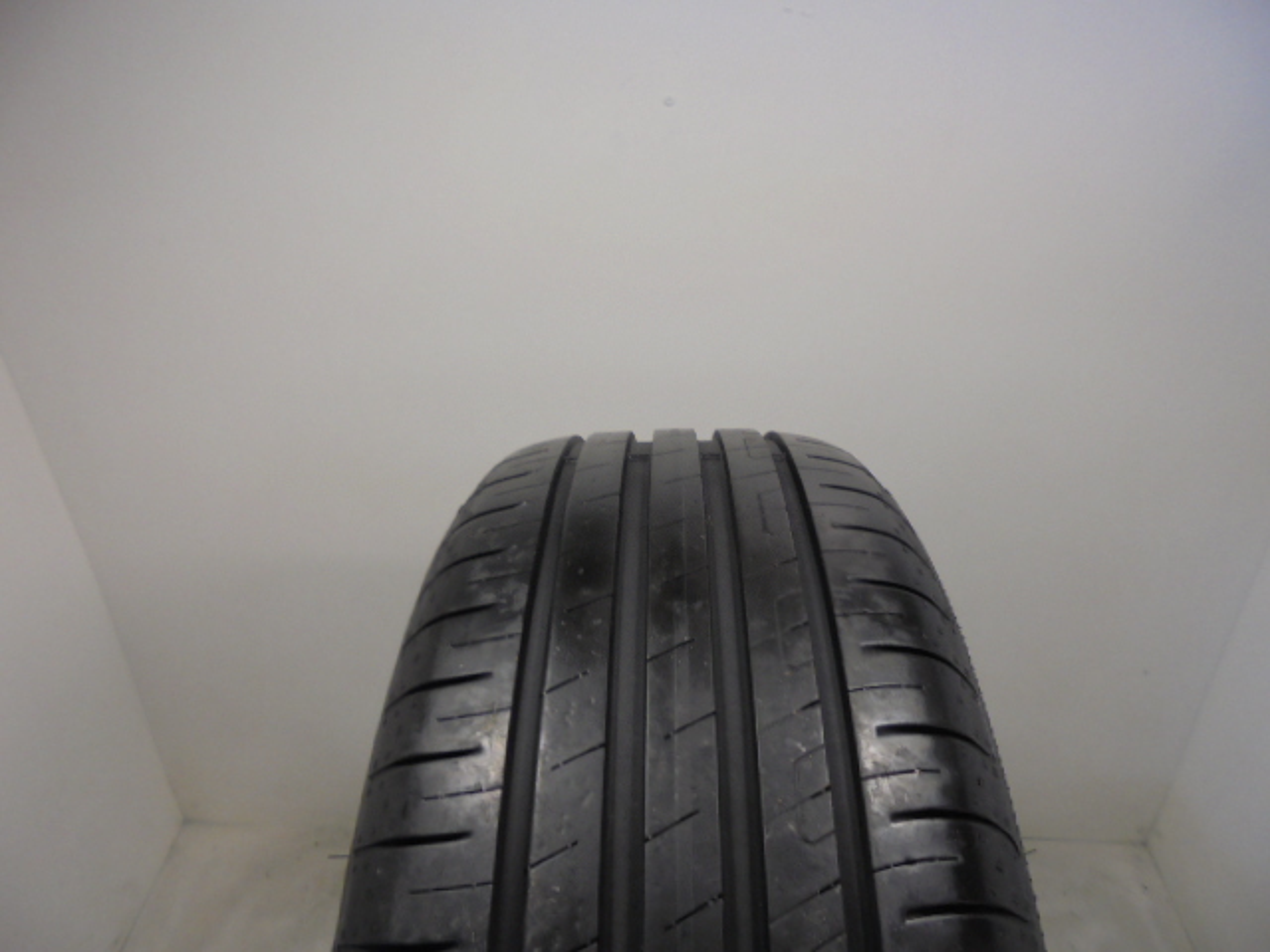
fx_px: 954
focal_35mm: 26
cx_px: 635
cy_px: 476
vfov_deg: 53.1
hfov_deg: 67.3
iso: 100
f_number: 3.5
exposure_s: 1/40
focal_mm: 4.6
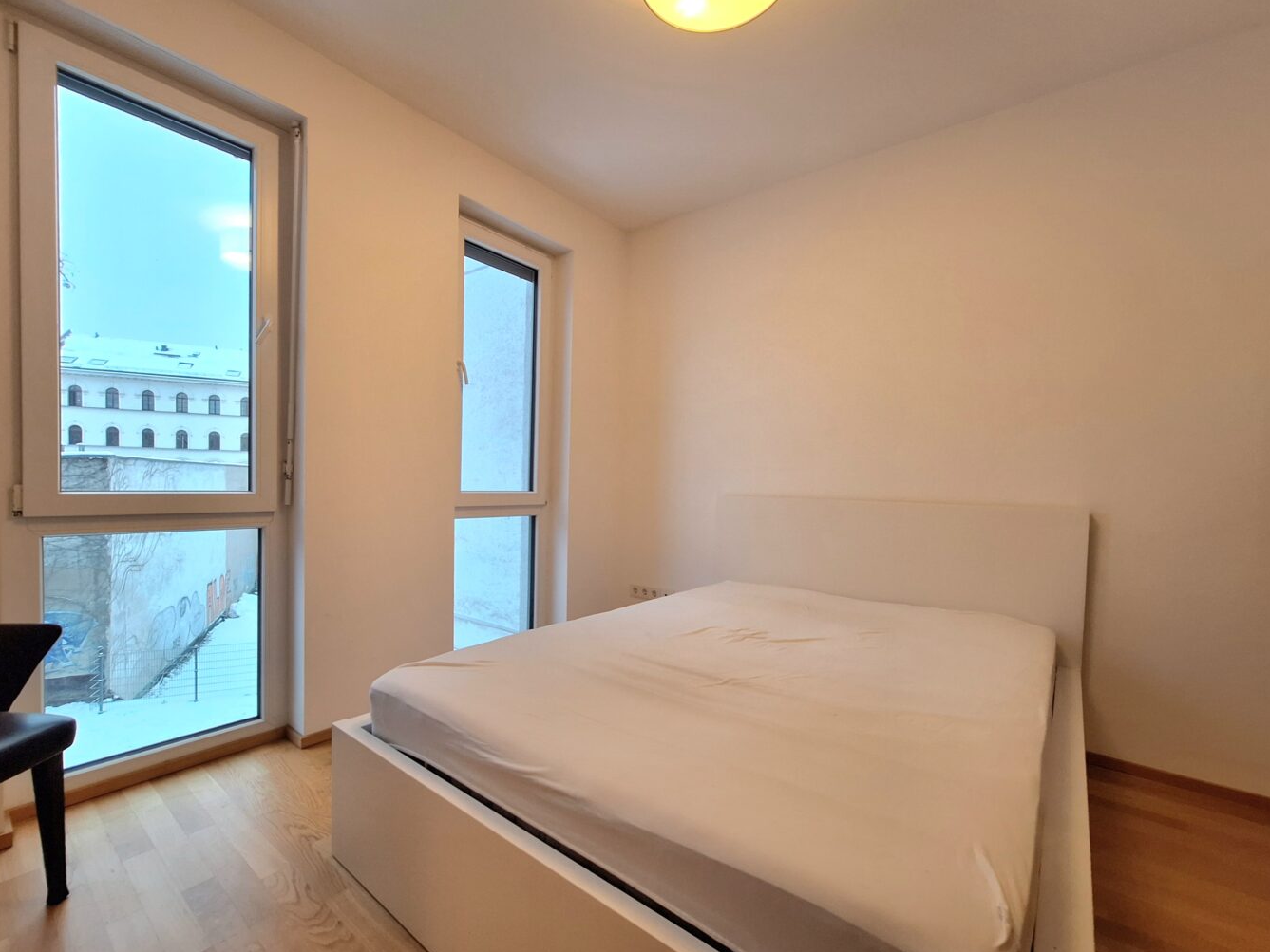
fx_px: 514
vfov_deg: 85.6
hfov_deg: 102.0
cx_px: 619
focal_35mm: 14
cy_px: 450
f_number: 2.2
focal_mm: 1.74
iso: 64
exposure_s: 1/50
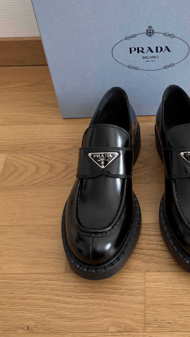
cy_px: 149
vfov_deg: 50.4
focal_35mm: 40
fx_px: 358
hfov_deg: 29.1
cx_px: 148
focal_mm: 5.96
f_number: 1.6
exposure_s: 1/122
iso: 125
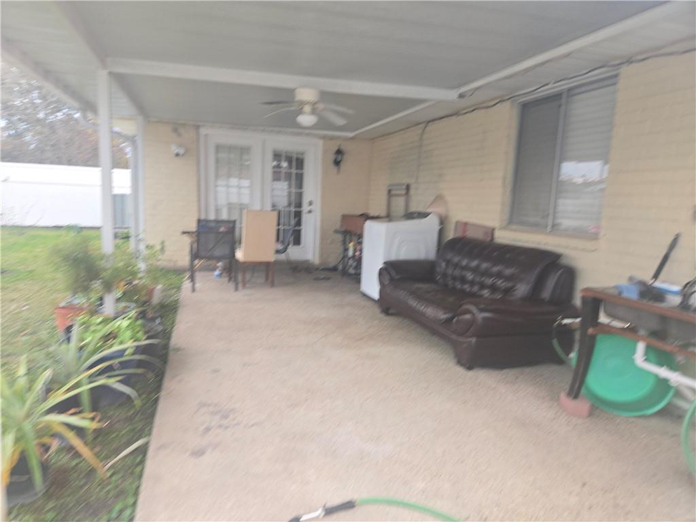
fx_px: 462
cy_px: 261
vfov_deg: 58.9
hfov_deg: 73.9
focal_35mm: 23
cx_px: 348
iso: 64
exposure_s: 1/60
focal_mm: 5.4
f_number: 1.8
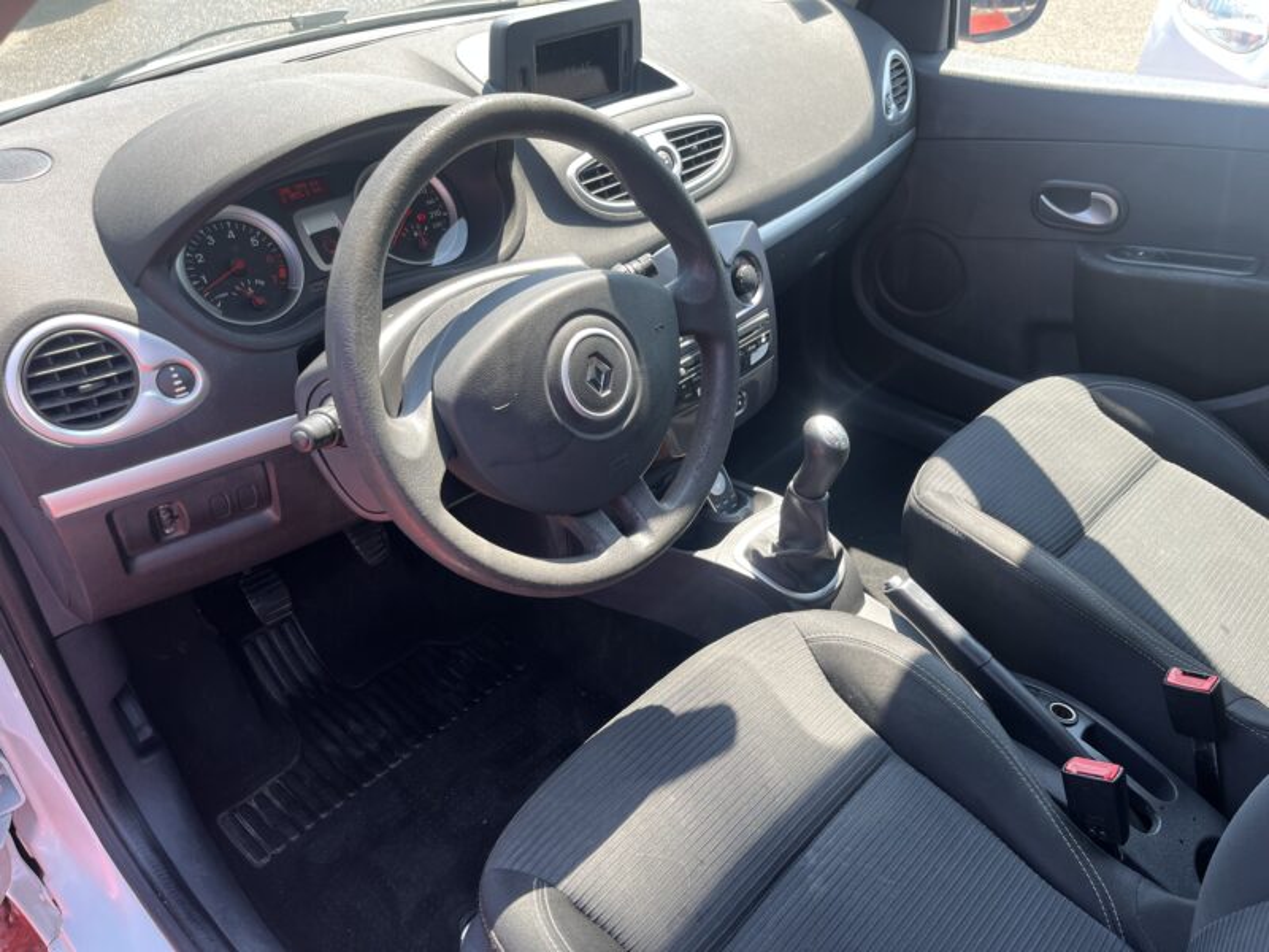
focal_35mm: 26
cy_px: 476
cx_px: 634
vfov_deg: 53.1
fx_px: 953
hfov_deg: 67.3
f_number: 1.6
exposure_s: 1/157
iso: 40
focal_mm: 5.1
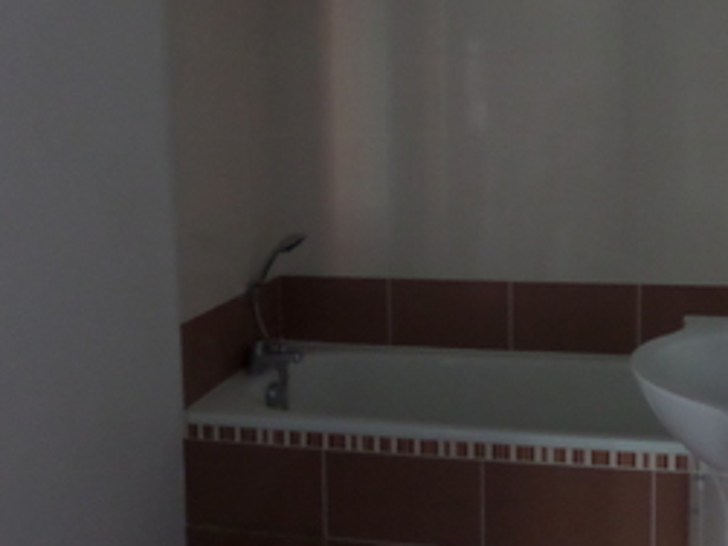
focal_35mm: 34
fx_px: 715
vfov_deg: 41.4
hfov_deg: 53.4
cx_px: 457
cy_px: 195
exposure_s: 1/10
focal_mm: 4
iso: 400
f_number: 3.2
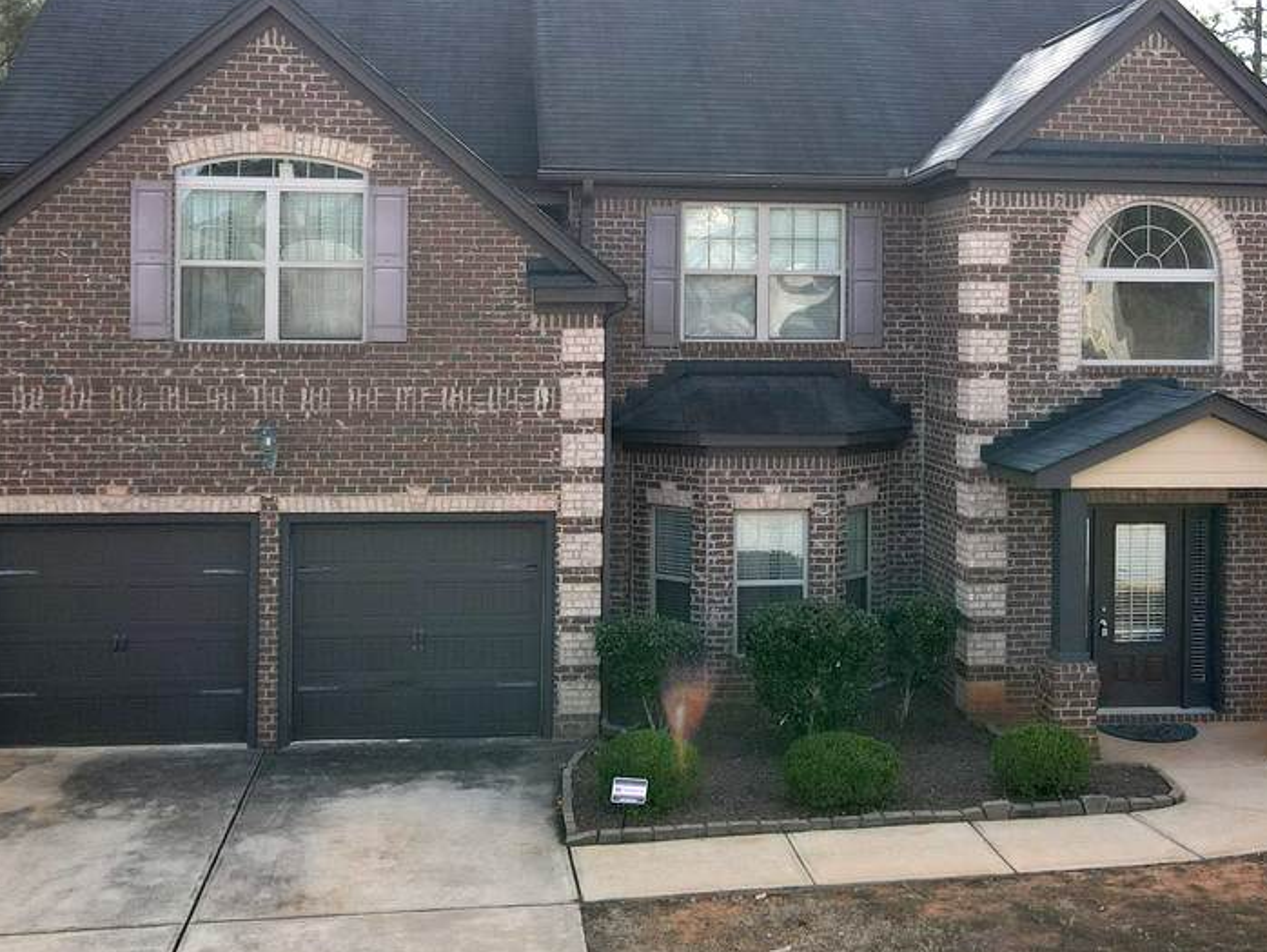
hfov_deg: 42.9
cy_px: 303
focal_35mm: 44
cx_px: 712
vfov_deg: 32.6
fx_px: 1611
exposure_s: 1/640
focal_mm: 4.5
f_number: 2.8
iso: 100
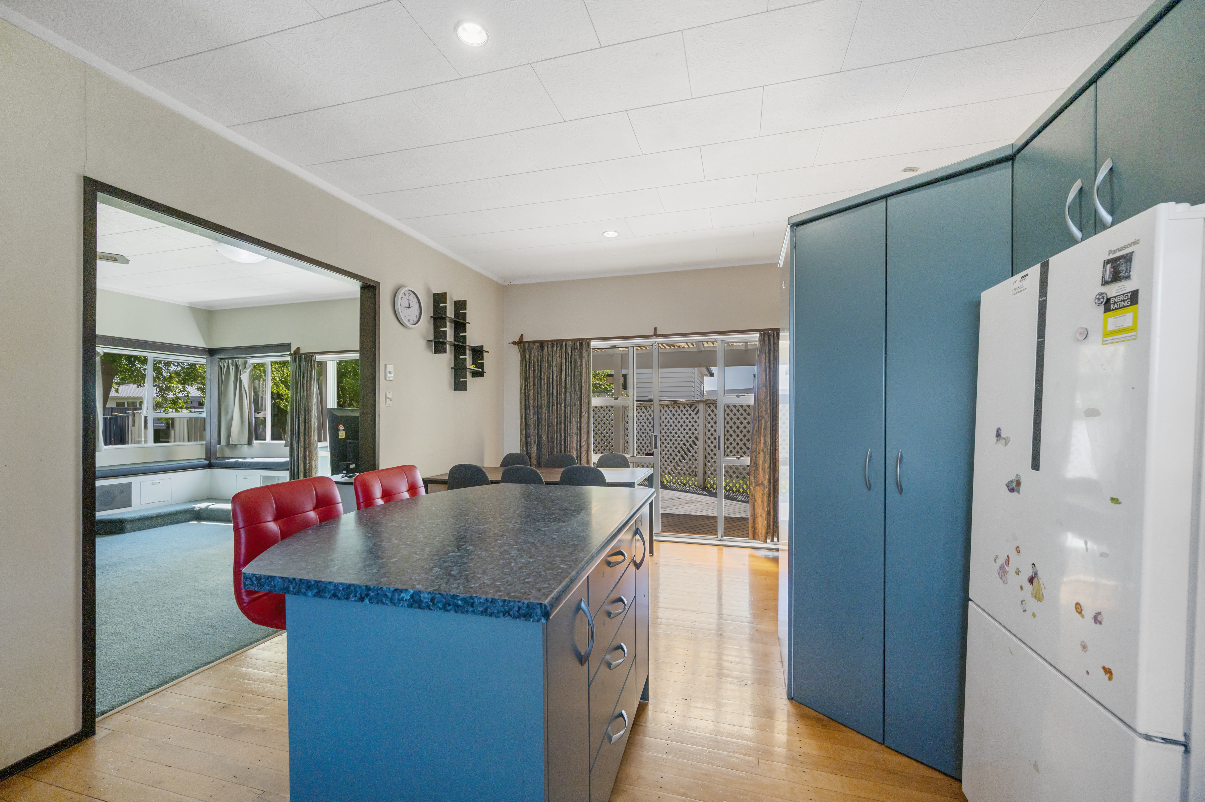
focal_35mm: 14
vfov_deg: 81.1
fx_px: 468
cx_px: 602
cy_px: 401
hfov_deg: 104.3
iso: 320
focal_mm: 14
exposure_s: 1/250
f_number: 6.3
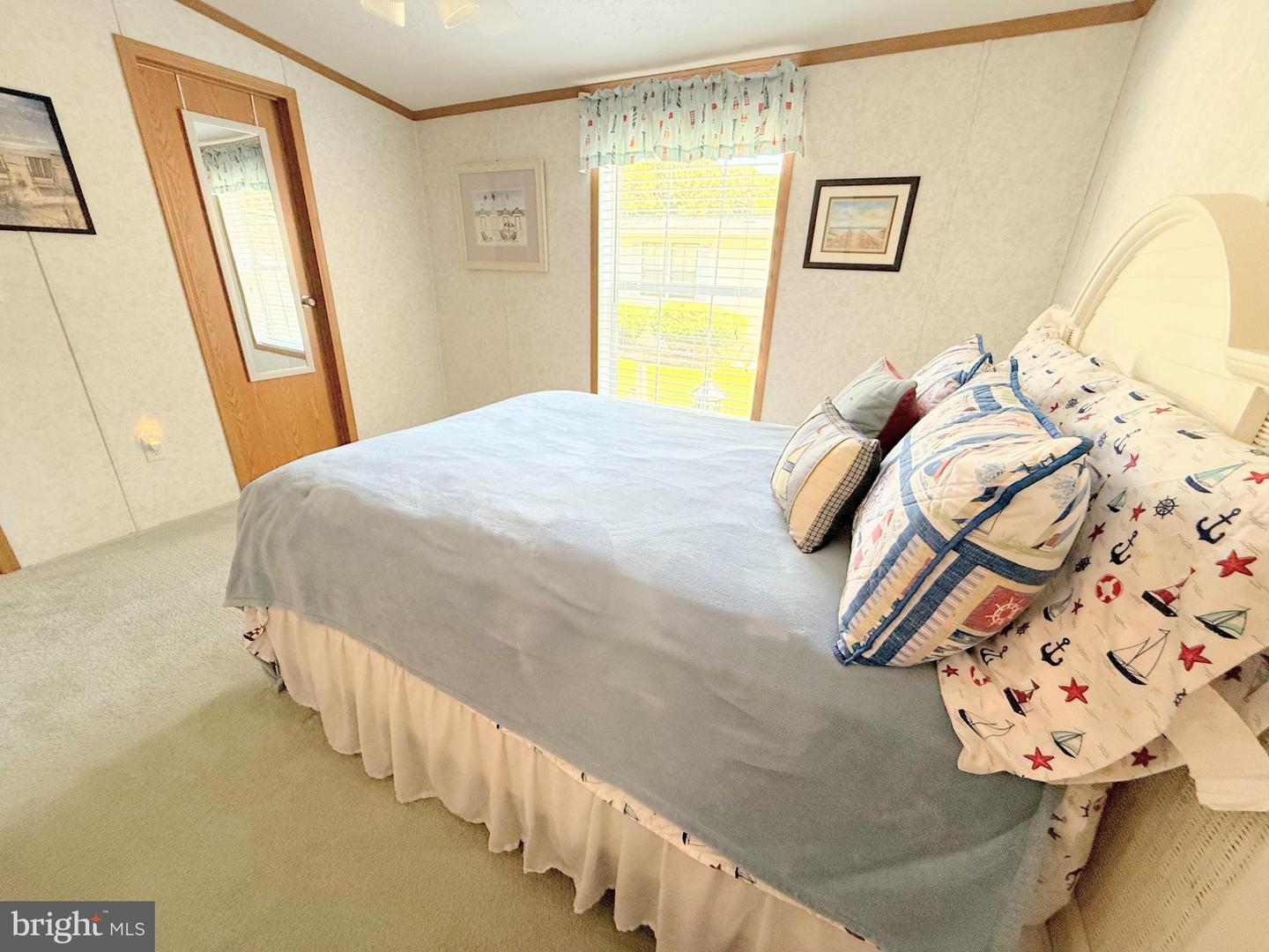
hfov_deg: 102.1
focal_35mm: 14
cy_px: 476
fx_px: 513
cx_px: 634
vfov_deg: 85.7
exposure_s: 1/99
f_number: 2.2
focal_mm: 2.22
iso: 320
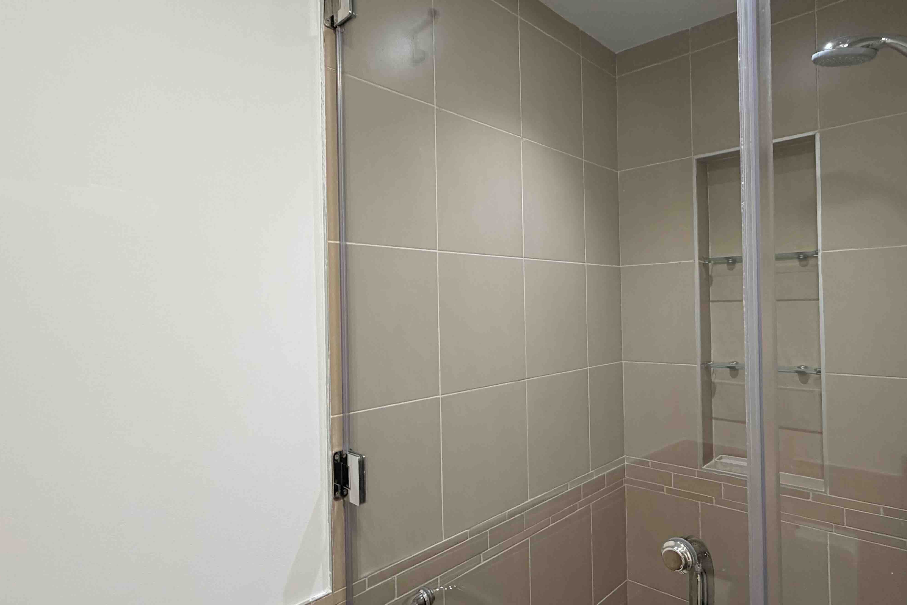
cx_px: 446
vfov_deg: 59.5
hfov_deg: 81.2
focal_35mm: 21
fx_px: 529
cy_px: 304
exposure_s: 1/100
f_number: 2.2
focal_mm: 2.22
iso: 200
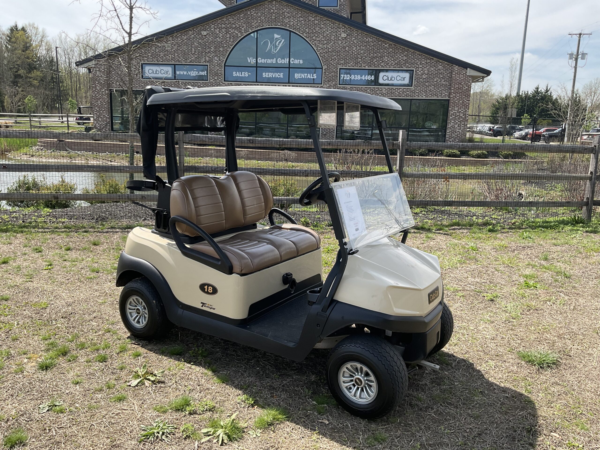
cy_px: 225
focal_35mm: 29
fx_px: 503
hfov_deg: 61.7
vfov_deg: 48.2
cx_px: 300
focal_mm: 3
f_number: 1.8
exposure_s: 1/898
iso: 16
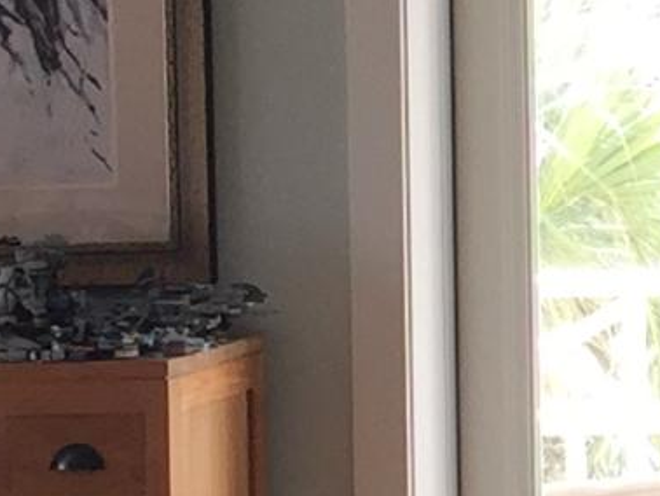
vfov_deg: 6.4
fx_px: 4388
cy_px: 5
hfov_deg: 8.1
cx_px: 1399
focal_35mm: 230
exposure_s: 1/120
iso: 50
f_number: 2.2
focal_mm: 4.15
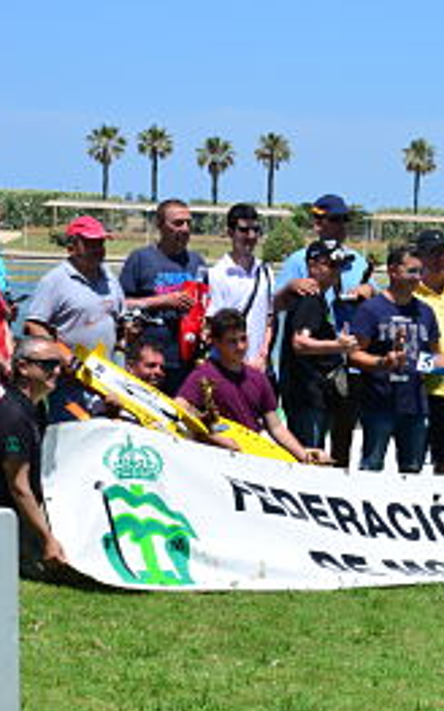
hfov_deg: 10.2
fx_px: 2478
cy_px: 356
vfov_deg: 16.4
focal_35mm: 128
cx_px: 341
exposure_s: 1/100
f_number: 14
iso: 100
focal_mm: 55
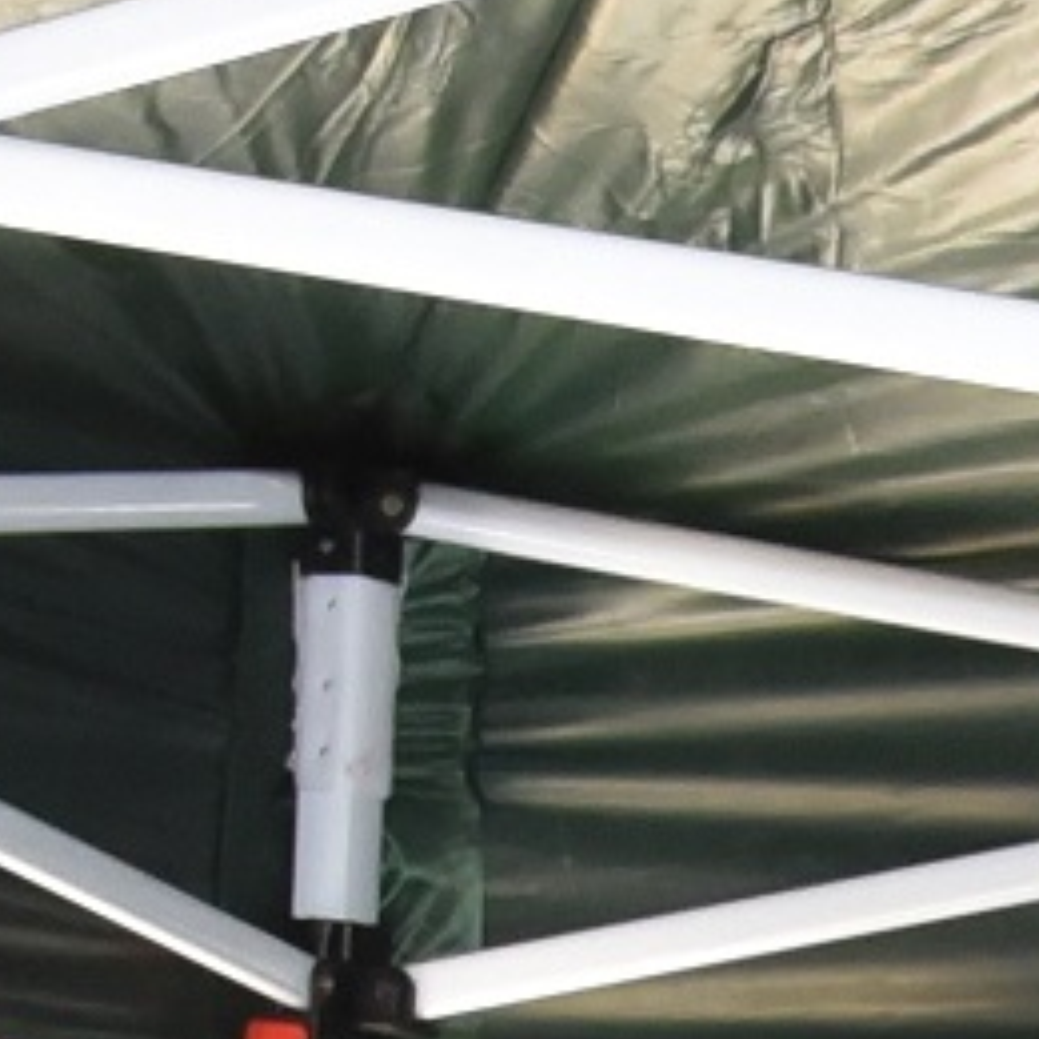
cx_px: 2693
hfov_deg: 5.7
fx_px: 10018
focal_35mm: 295
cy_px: 2897
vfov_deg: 5.6
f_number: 9
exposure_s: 1/80
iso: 2500
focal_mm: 30
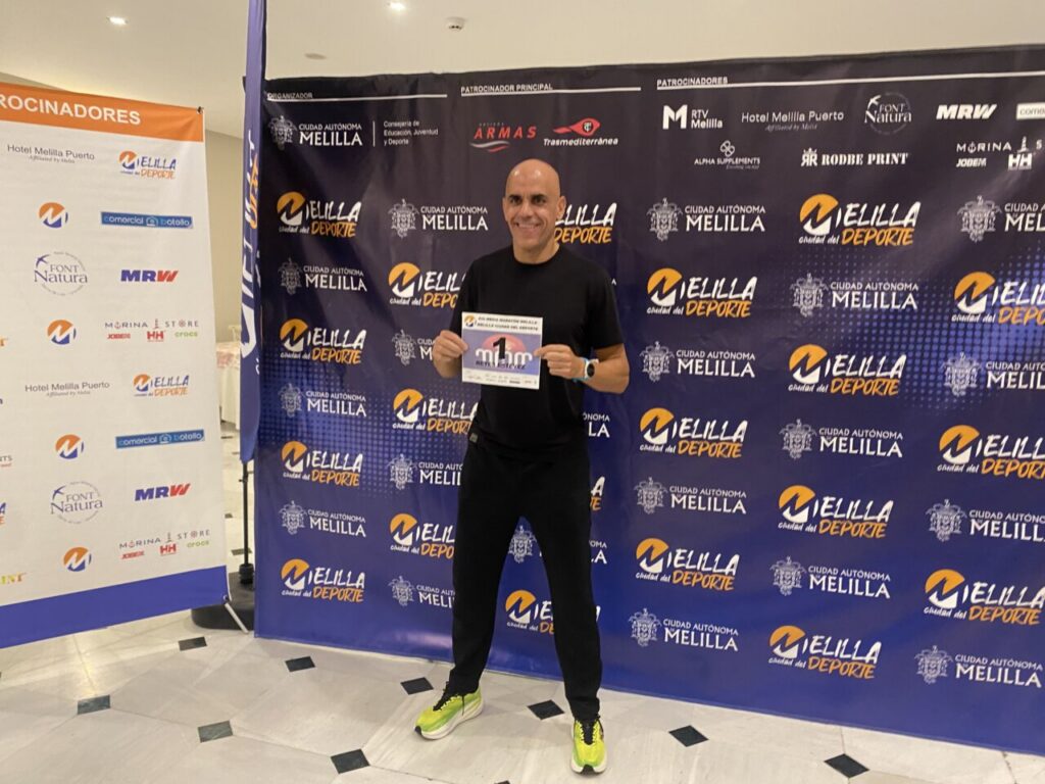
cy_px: 392
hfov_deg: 67.3
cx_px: 522
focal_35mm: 26
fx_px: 785
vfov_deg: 53.1
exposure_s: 1/33
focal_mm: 4.25
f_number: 1.8
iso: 400
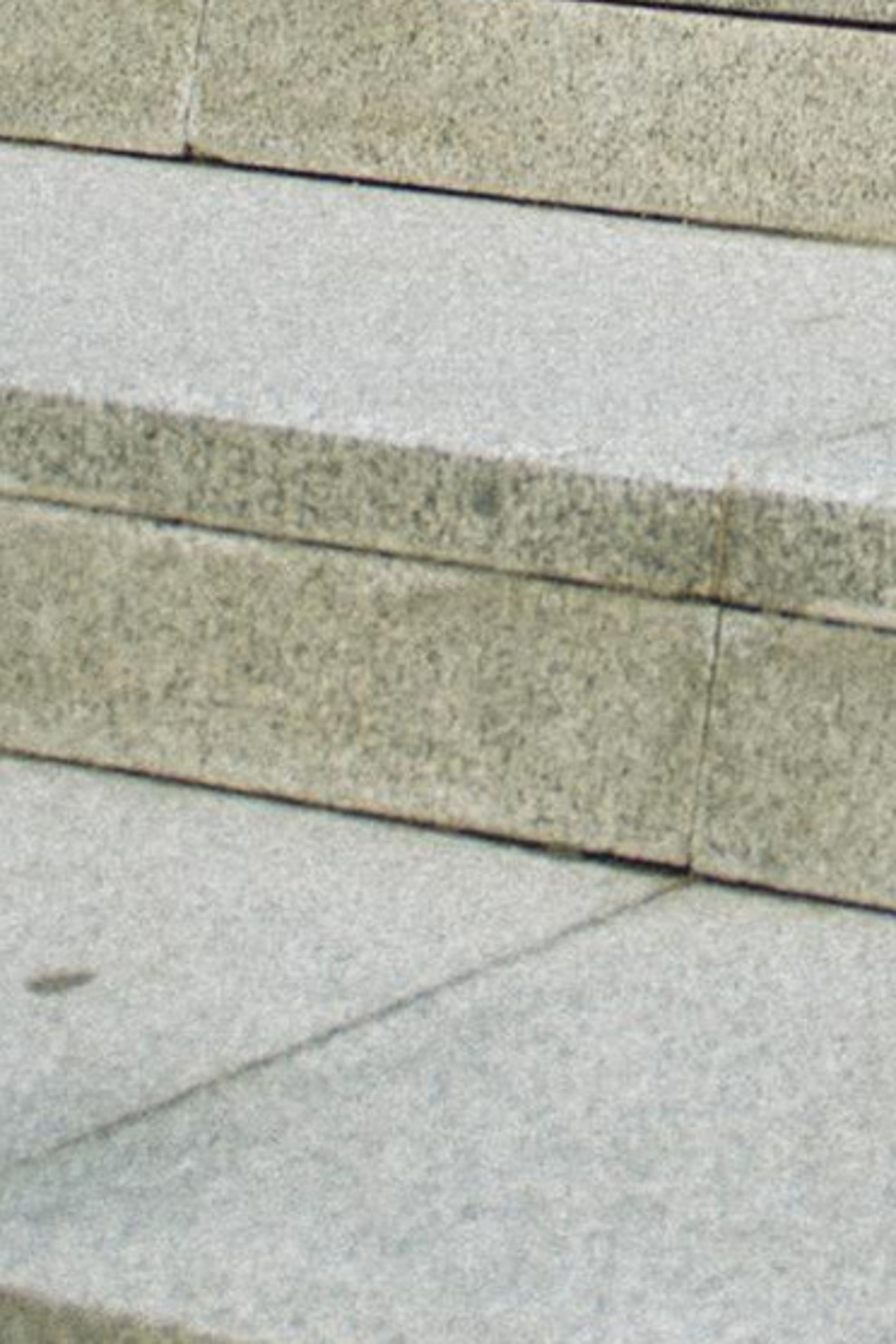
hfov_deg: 9.2
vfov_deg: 11.9
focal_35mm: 117
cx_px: 2753
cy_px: -2357
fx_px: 4368
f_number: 4
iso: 125
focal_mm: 17
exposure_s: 1/320
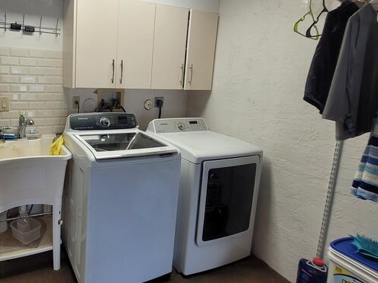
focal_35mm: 21
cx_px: 96
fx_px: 229
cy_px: 109
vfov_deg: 62.7
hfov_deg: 73.6
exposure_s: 1/60
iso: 50
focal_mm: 1.74
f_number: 2.2
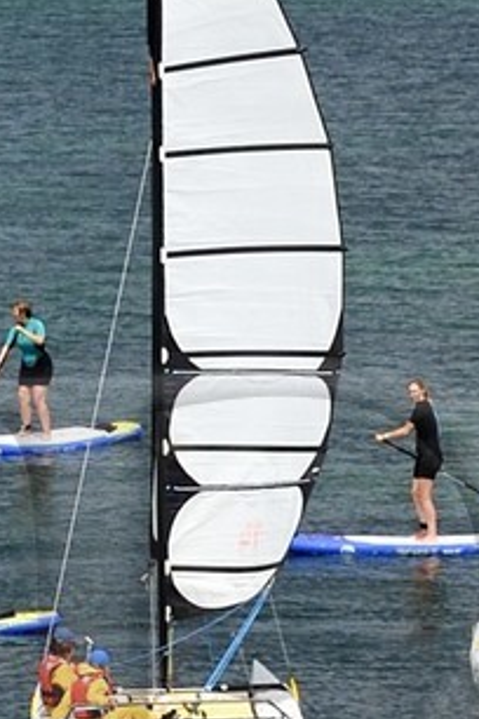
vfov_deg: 4.8
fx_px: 8621
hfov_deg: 3.2
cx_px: -28
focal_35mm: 432
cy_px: 814
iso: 200
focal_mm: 55
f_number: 10
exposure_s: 1/500
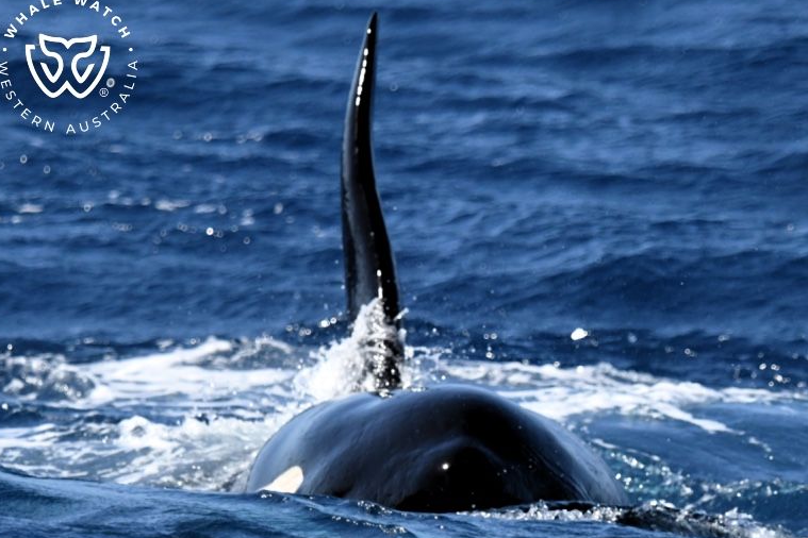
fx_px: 10638
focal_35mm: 474
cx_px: 417
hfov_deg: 4.3
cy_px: 271
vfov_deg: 2.9
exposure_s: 1/8000
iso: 1250
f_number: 6
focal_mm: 450
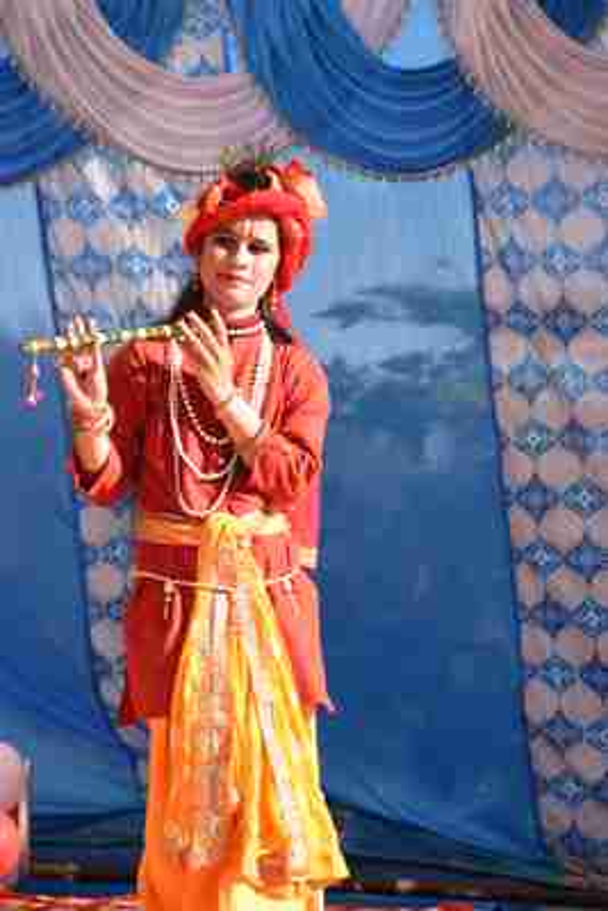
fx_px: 5315
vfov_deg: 9.8
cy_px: 456
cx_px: 304
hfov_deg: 6.5
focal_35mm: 210
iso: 100
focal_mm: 140
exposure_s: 1/125
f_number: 8
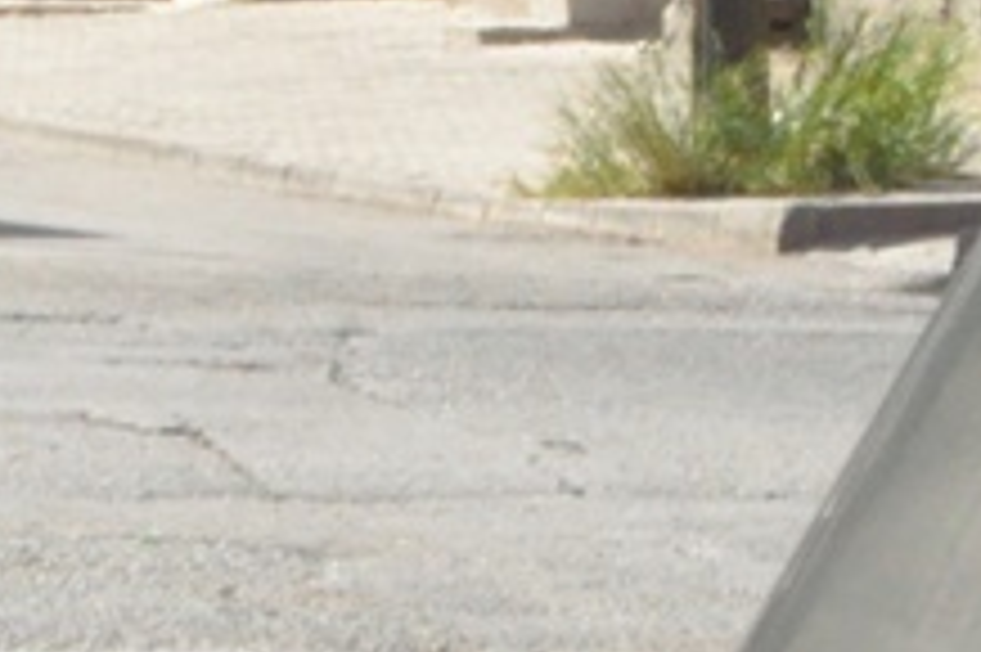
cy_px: 553
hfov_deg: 3.9
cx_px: -2025
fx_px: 14053
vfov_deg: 2.7
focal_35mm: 516
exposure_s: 1/200
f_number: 14
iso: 3200
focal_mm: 55
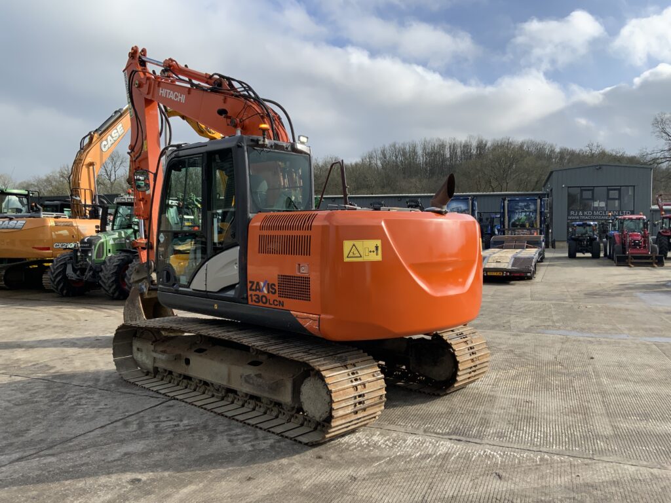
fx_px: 562
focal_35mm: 29
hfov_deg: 61.7
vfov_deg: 48.2
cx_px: 336
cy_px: 252
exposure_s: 1/1377
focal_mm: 3
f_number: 1.8
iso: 16
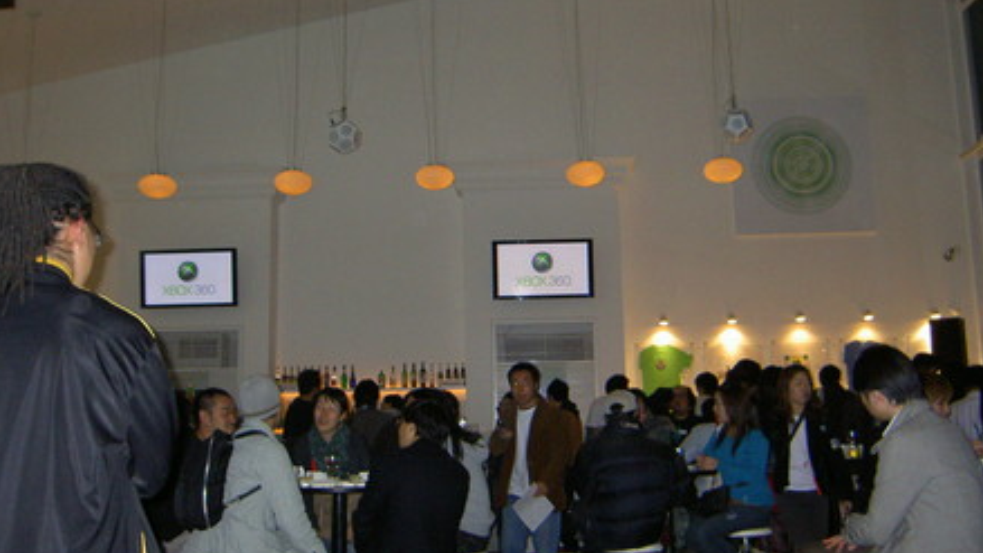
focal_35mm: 38
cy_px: 246
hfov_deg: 52.8
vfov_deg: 31.2
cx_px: 493
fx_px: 991
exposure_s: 1/60
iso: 200
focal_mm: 5.6
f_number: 2.8
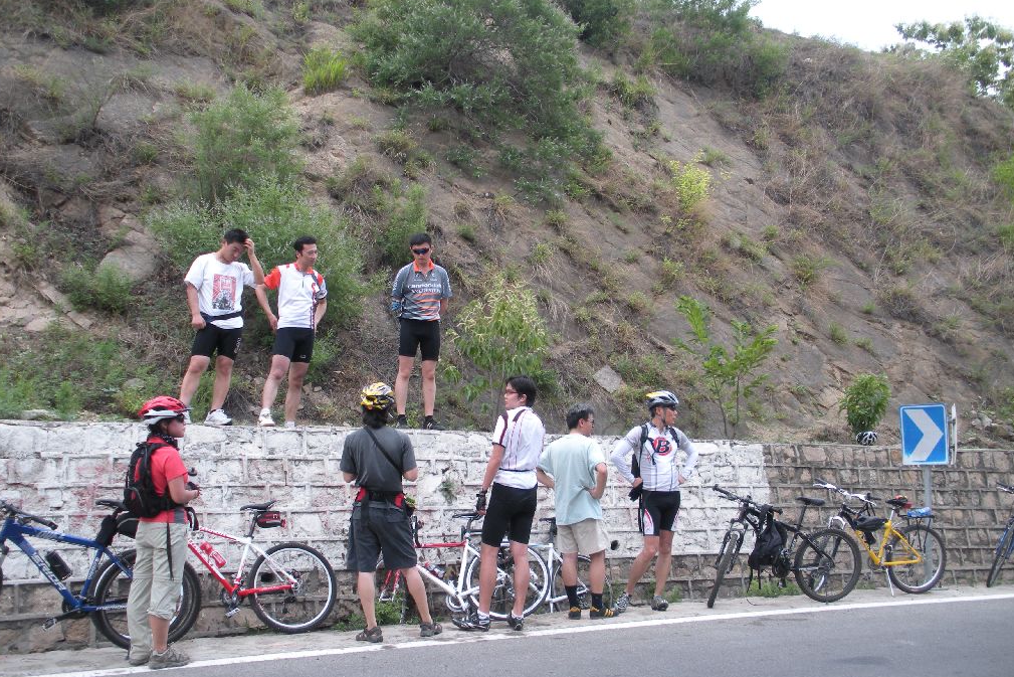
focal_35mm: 38
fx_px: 1070
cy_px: 354
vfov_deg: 35.1
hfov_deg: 50.7
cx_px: 505
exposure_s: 1/90
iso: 64
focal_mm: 6.3
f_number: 3.5
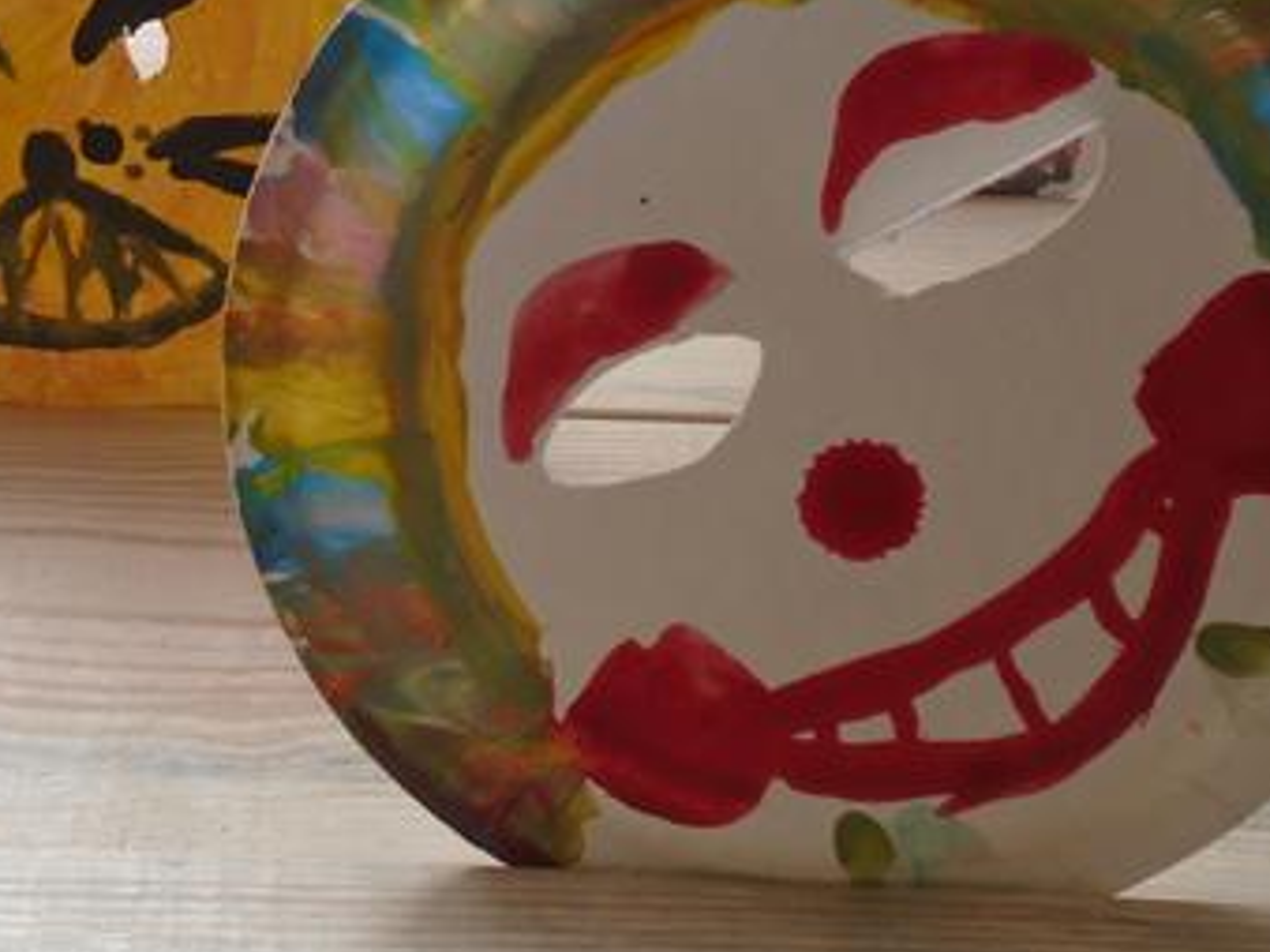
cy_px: 118
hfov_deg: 38.4
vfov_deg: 29.2
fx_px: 1760
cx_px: 283
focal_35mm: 48
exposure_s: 1/100
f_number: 3.2
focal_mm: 4.6
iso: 100
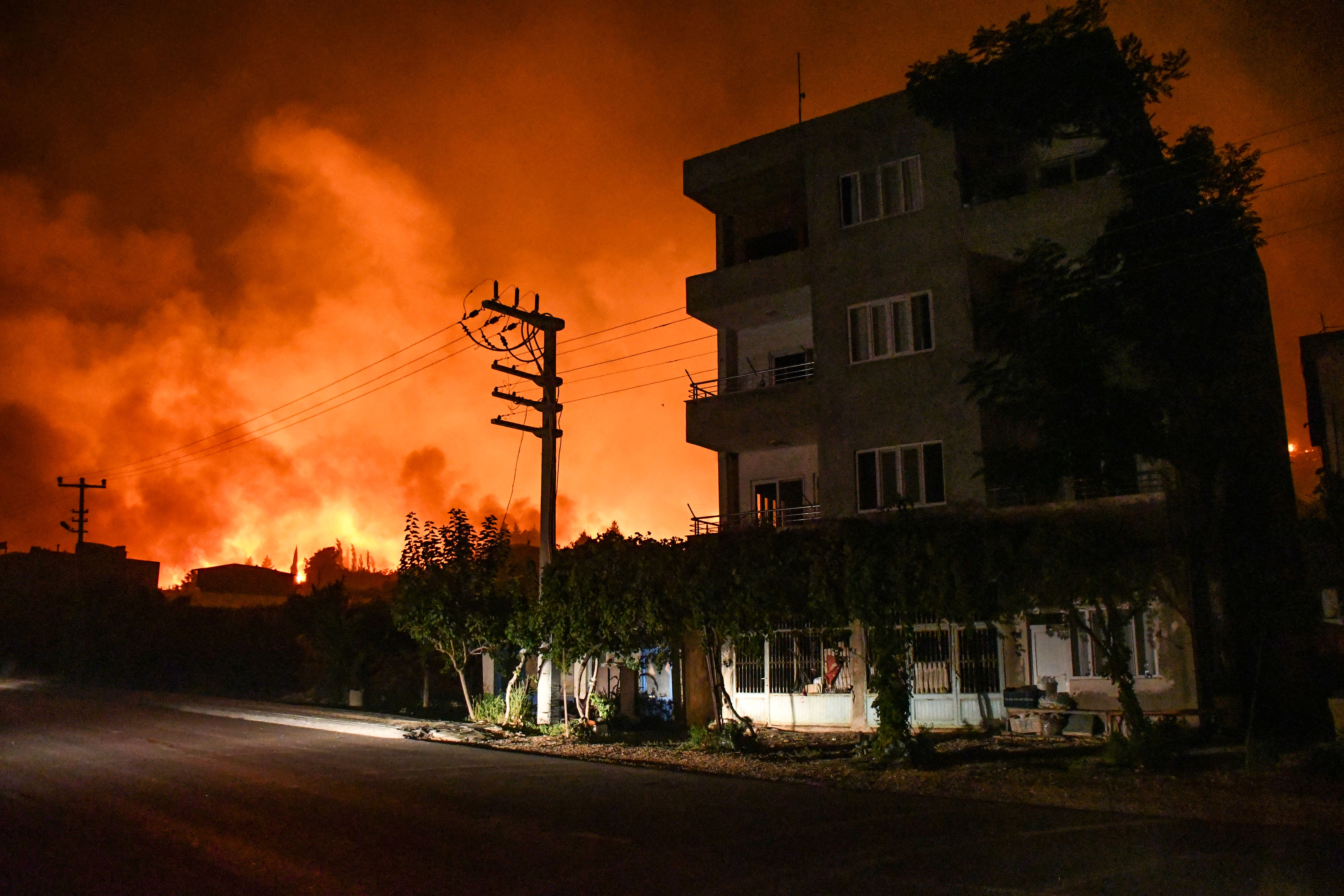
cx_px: 672
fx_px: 1008
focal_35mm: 27
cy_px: 448
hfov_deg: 67.4
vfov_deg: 47.9
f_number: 4.5
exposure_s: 1/100
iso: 12800
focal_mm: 18
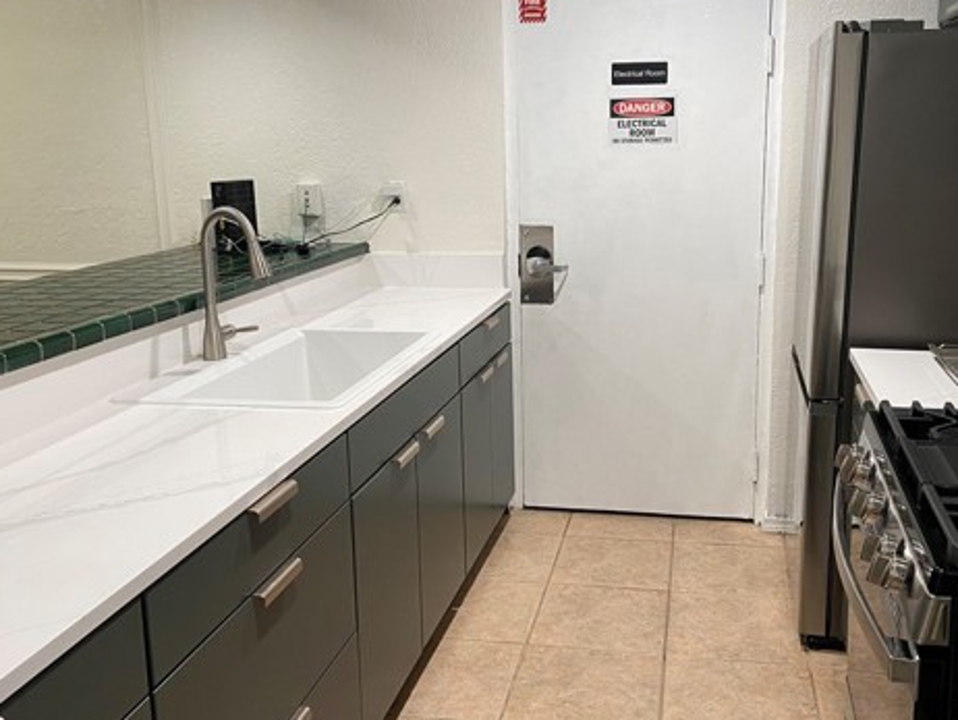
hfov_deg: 51.2
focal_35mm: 36
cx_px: 539
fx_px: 997
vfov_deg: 39.7
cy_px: 334
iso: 100
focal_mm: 4.25
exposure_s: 1/60
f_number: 1.8
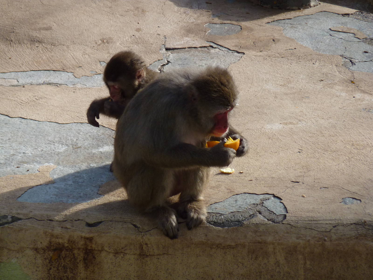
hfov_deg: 6.6
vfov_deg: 5.0
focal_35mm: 300
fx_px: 3233
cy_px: 140
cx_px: 186
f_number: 4.9
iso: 160
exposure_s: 1/500
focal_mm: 49.2
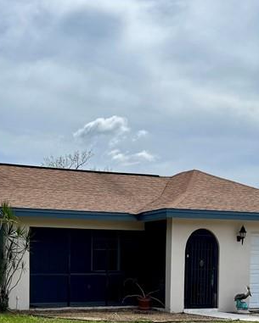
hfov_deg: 23.6
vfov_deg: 28.9
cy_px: 284
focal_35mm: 63
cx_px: 30
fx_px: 603
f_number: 1.78
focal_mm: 6.76
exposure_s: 1/7937
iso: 80
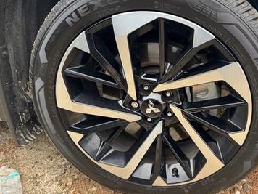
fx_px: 253
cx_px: 167
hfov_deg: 53.1
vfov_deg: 41.8
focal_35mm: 34
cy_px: 92
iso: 80
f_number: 1.78
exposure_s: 1/182
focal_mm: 6.76
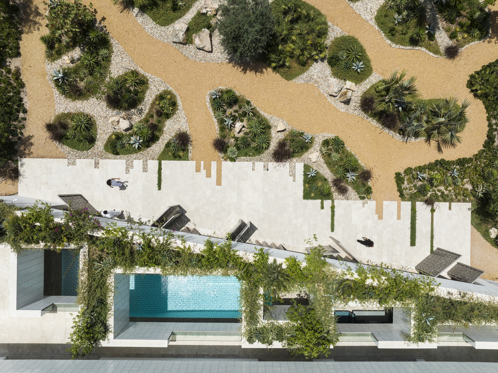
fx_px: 345
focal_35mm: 24
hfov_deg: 71.6
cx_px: 249
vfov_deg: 56.8
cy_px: 186
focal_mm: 12.29
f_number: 6.3
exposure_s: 1/640
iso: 100
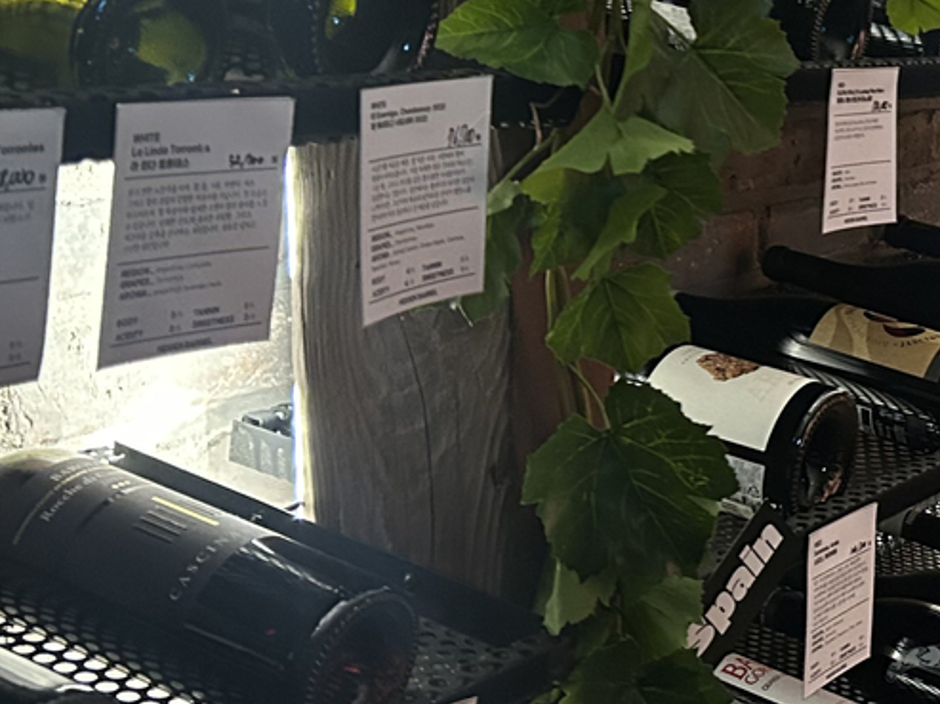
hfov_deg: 24.1
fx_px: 2062
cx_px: 1026
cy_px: 168
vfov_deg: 19.2
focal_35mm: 76
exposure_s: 1/32
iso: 640
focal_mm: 5.7
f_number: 1.5
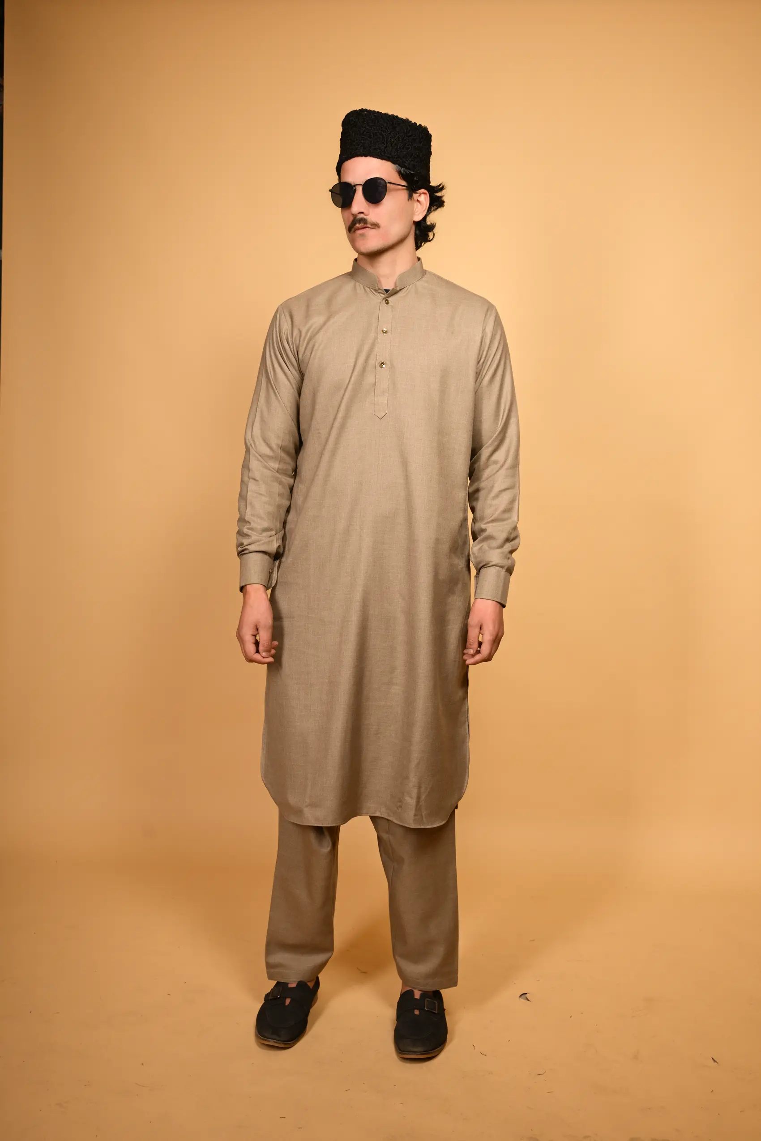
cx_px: 380
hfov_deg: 33.4
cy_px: 570
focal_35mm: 40
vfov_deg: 48.5
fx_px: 1268
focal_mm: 40
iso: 160
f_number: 6.3
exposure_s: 1/200
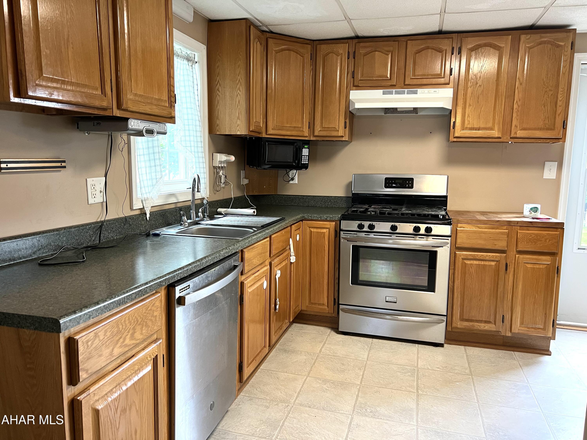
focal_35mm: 26
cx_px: 294
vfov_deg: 53.1
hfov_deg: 67.3
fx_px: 441
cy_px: 220
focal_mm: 5.7
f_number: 1.5
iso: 200
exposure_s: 1/60
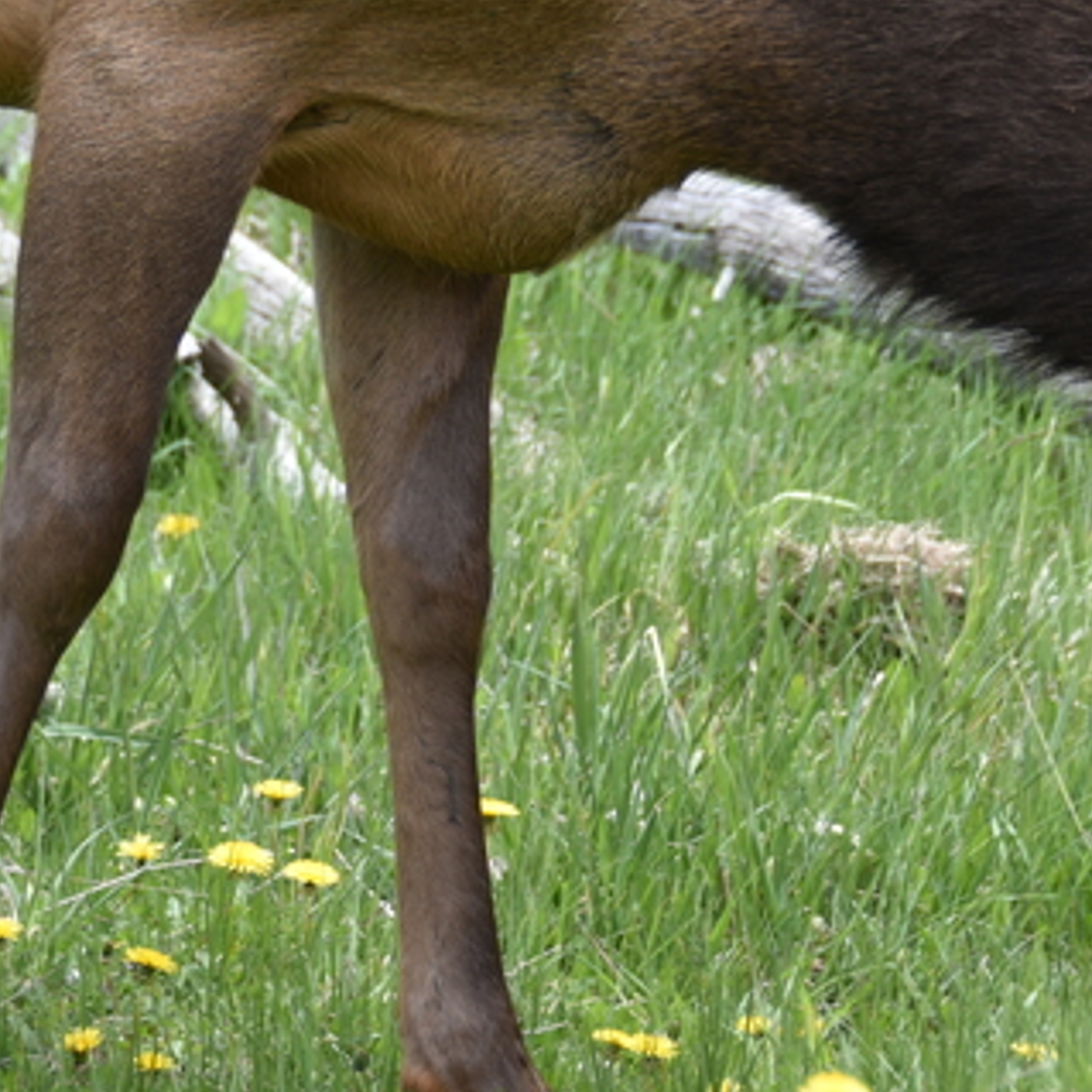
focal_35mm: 382
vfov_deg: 4.6
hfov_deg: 4.6
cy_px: -10
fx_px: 13634
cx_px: 325
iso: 125
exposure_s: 1/250
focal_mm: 112
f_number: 5.3
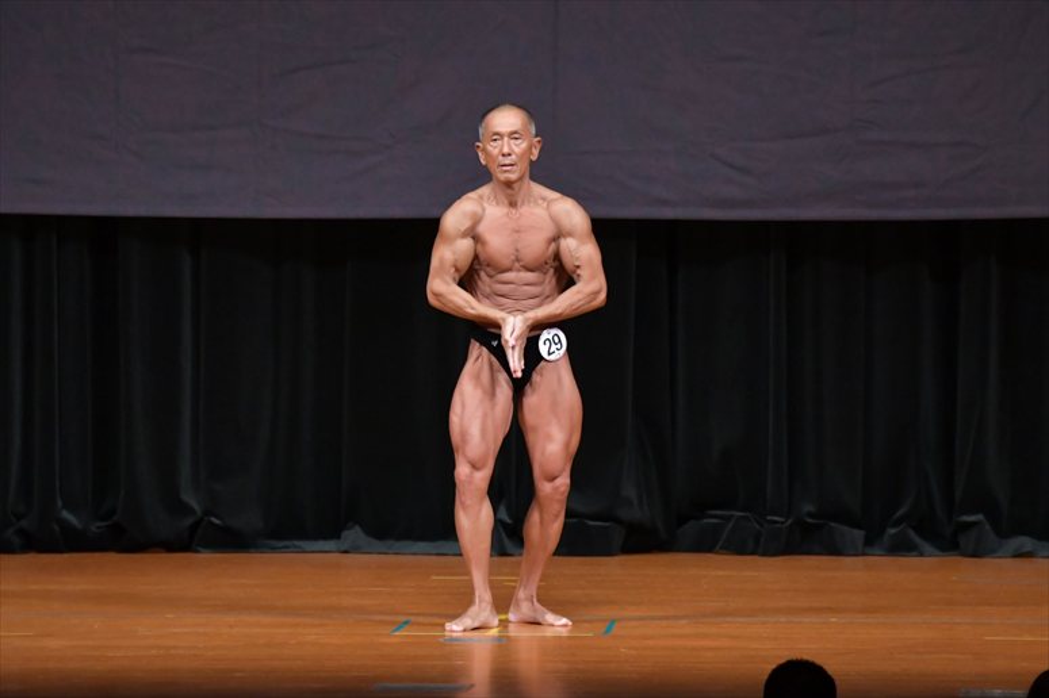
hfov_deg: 7.6
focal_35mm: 270
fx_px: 7864
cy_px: 349
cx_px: 524
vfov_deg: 5.1
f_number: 5.6
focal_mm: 180
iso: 5000
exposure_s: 1/400
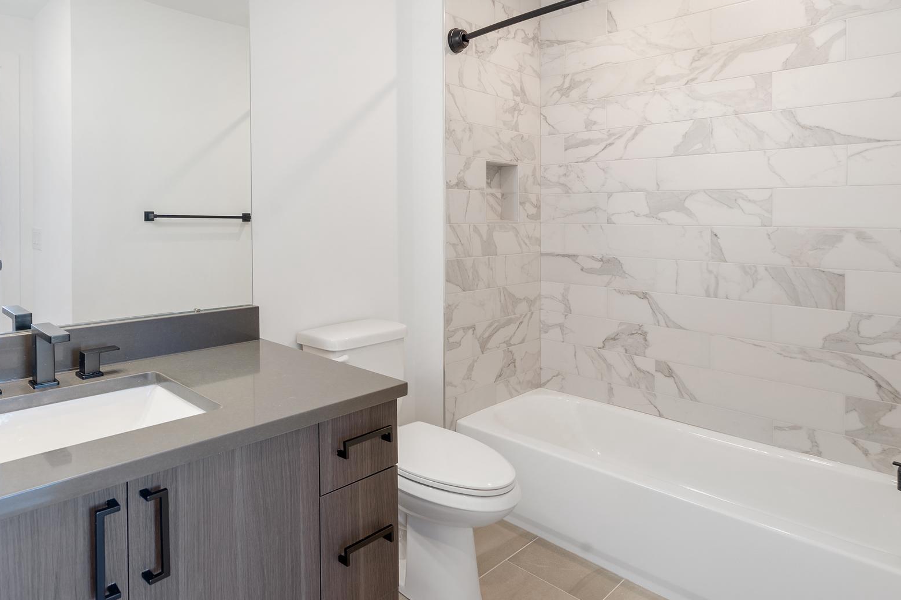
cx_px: 310
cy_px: 209
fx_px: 526
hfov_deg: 78.9
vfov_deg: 58.4
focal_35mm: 21
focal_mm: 16
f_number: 8
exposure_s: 1/5
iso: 250
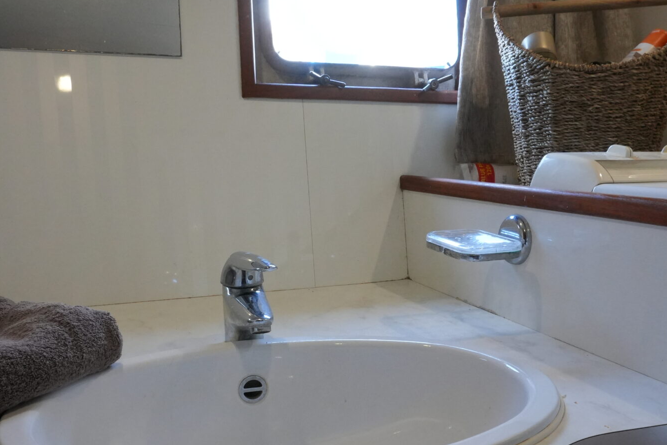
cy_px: 322
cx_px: 291
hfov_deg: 53.0
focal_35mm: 36
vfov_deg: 36.2
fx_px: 667
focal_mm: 16
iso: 2500
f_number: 13
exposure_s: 1/30
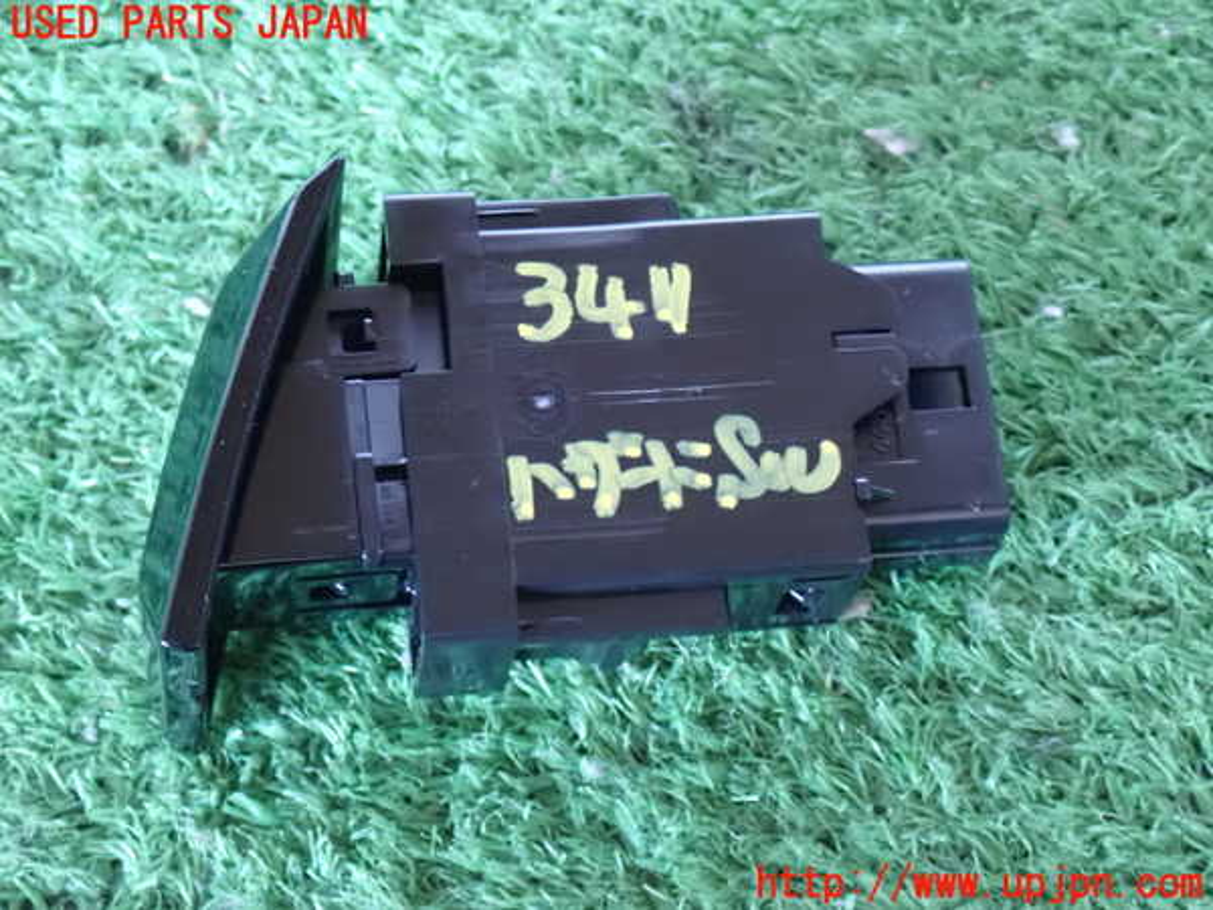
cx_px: 606
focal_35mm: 82
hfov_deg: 23.8
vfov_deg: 18.0
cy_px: 455
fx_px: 2873
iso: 1600
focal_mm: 14.62
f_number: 4.3
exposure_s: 1/15
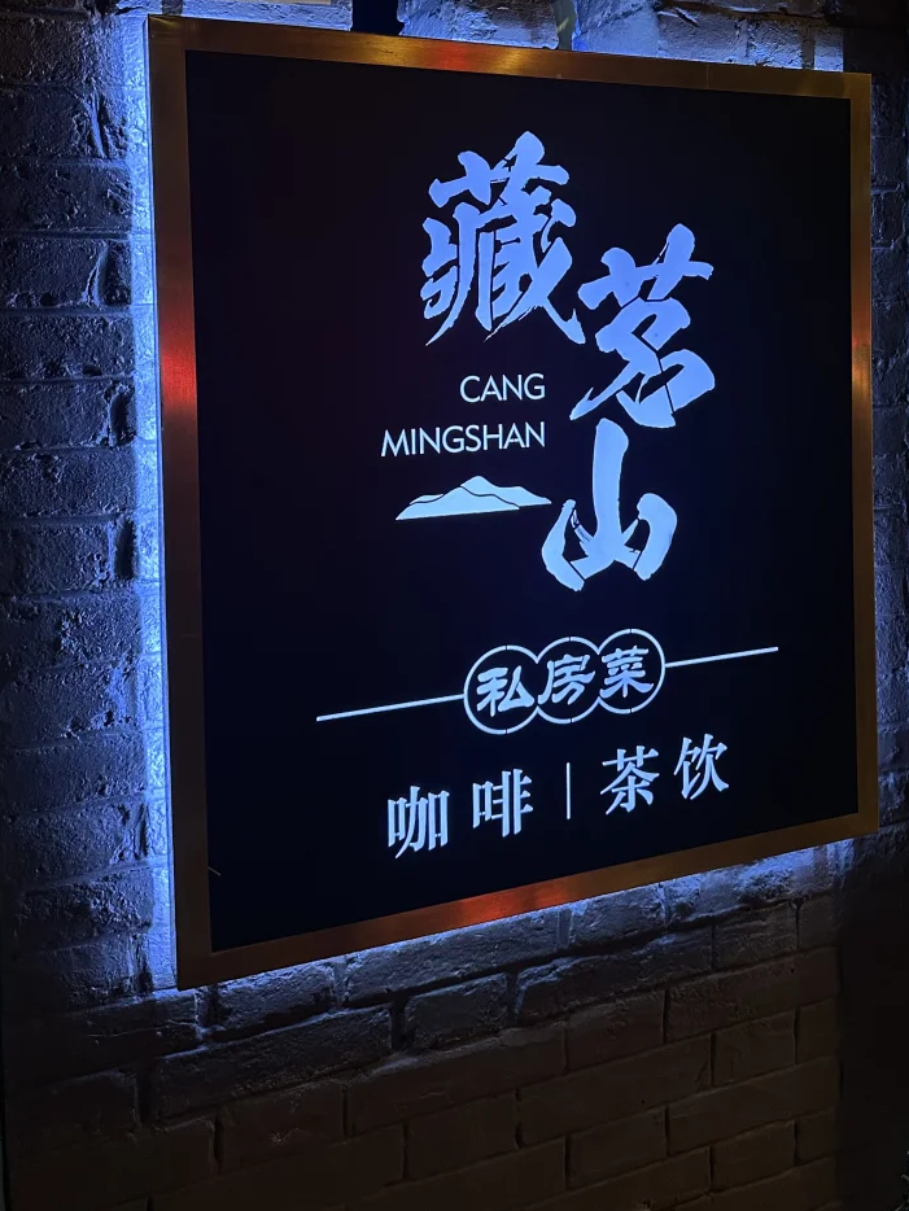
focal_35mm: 37
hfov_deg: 38.2
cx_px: 621
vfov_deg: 48.9
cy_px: 363
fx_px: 1295
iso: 200
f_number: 1.78
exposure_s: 1/50
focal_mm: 6.86
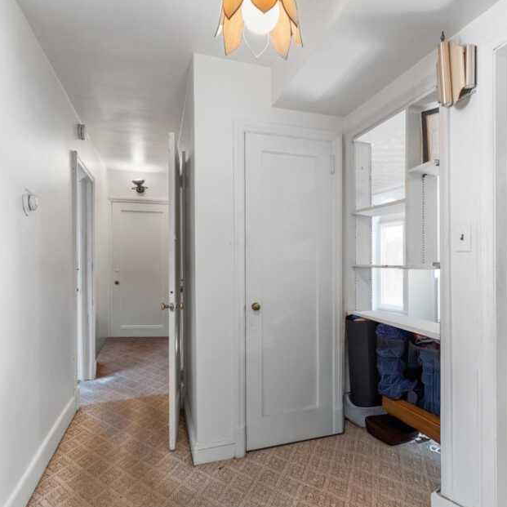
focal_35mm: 21
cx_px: 283
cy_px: 262
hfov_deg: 71.9
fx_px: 348
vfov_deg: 72.1
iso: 100
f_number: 9
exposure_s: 3.2
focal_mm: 10
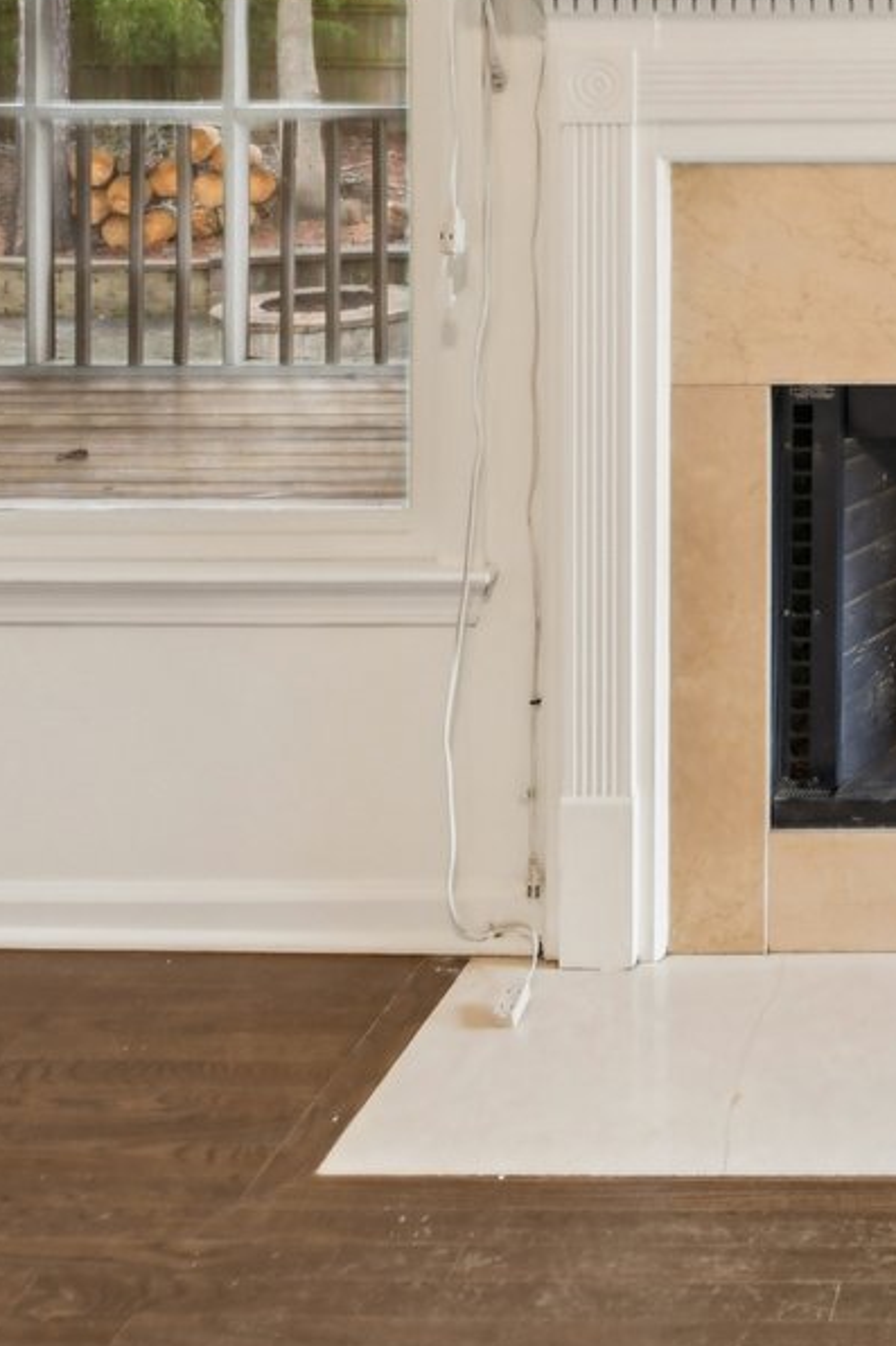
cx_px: 1178
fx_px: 2054
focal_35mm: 55
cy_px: 26
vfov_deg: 33.4
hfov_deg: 22.0
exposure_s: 1/8
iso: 400
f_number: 8
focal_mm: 16
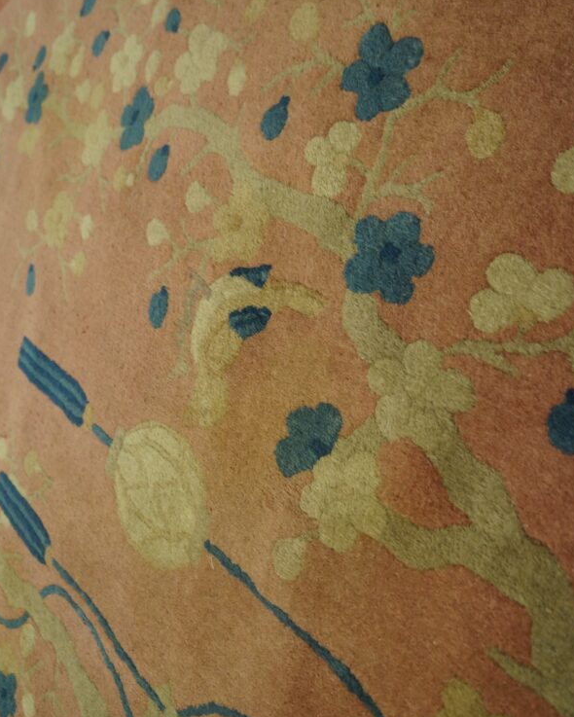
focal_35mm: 31
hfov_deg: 47.1
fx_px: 658
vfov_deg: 57.0
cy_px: 309
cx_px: 288
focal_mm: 18
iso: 1600
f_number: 4
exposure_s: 1/160
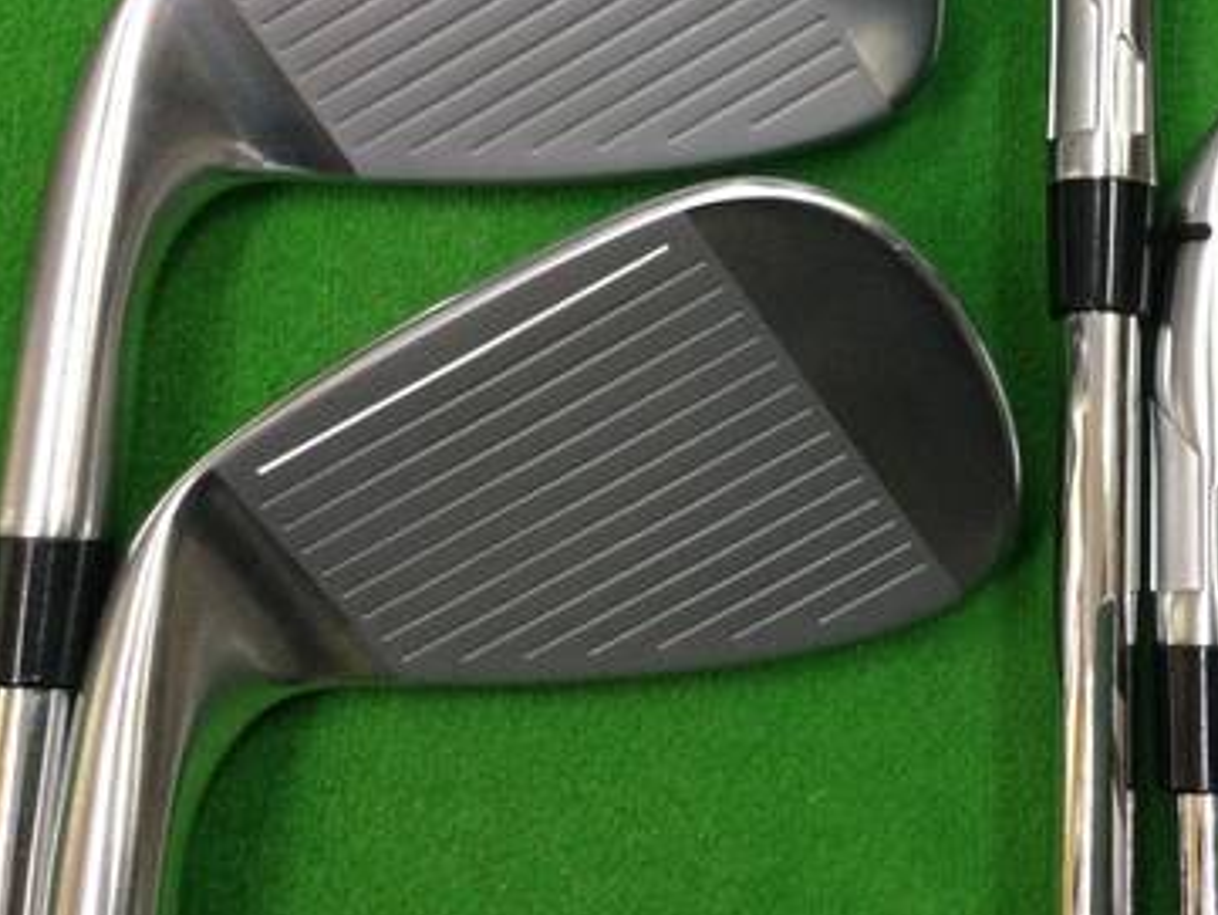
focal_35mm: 55
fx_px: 1936
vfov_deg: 26.1
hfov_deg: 33.6
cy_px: 186
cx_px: 1019
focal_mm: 3.3
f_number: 2.4
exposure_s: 1/30
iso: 125
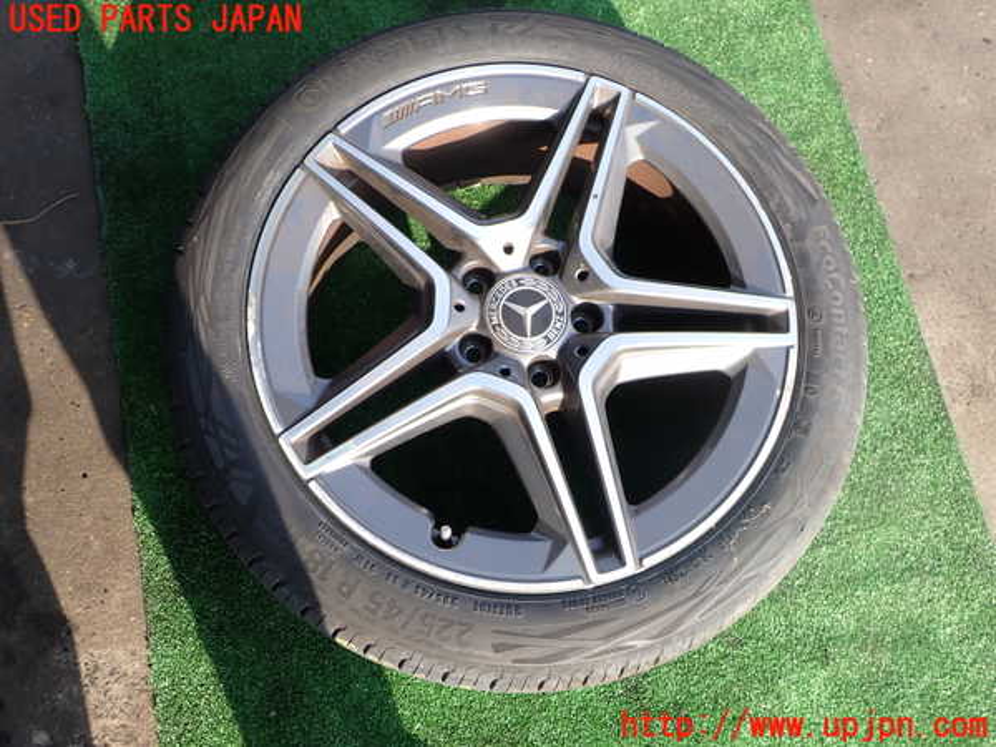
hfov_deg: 60.0
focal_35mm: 30
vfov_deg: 46.8
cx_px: 498
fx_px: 863
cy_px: 374
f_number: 3.2
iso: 100
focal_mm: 5.4
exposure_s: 1/250
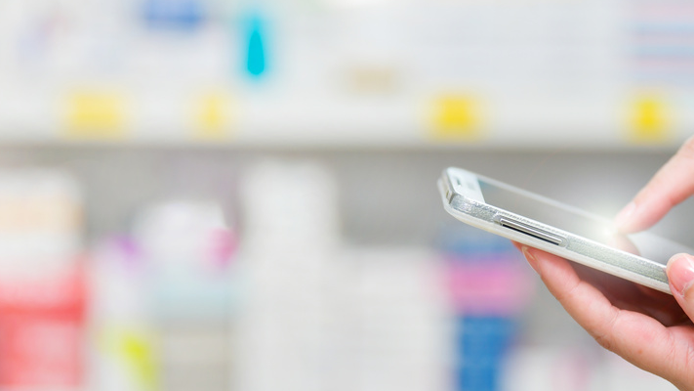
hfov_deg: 13.0
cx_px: 427
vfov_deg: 7.4
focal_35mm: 165
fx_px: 3036
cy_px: 227
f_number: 2.8
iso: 250
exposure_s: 1/160
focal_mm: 112
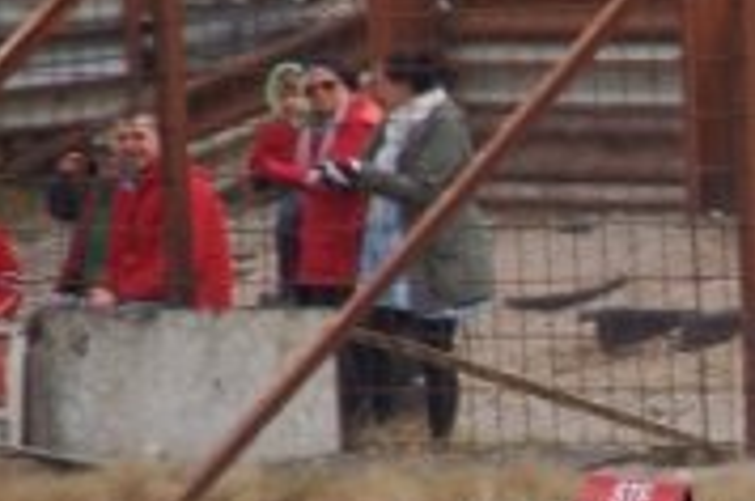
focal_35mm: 729
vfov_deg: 1.9
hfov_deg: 2.8
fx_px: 15257
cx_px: 1205
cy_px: 620
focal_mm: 135
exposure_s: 1/640
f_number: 6
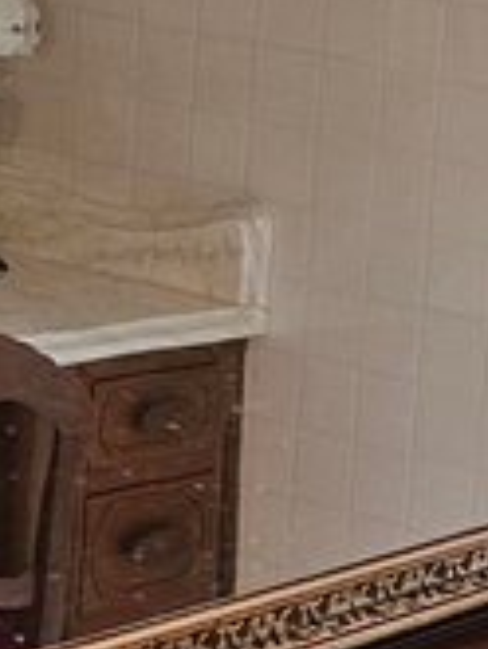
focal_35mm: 158
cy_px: 698
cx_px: 659
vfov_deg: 12.3
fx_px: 2966
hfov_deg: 9.2
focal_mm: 6.3
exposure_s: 1/120
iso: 200
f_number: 1.7
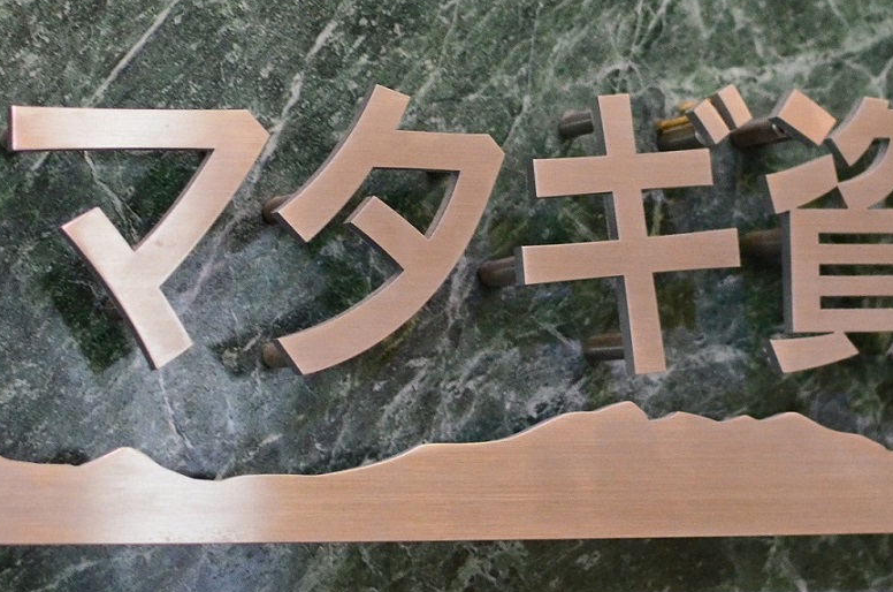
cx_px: 491
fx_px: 2974
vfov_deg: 11.3
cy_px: 130
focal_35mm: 120
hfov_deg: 17.1
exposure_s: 1/25
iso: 3200
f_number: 2.5
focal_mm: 35
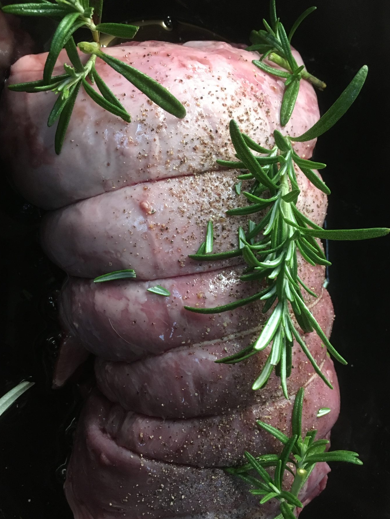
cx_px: 214
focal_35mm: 33
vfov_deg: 55.3
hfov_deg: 42.9
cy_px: 283
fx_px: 496
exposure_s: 1/20
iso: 200
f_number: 2.2
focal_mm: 4.15
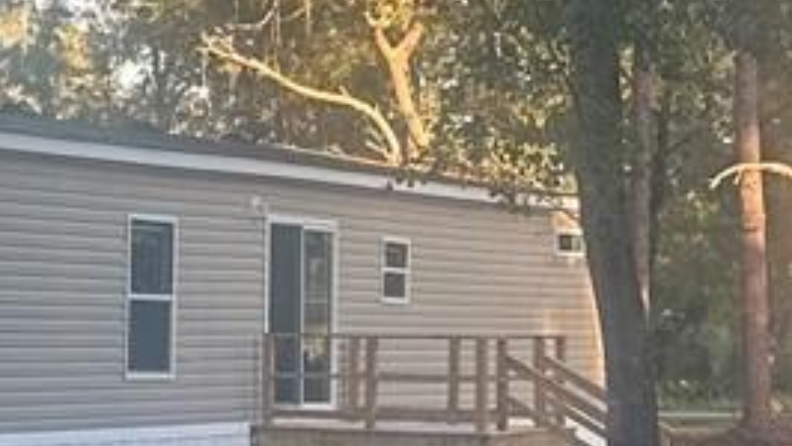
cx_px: -244
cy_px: 381
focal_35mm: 157
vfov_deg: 7.7
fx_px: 3299
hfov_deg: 13.2
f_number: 1.78
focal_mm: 6.86
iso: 80
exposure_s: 1/396
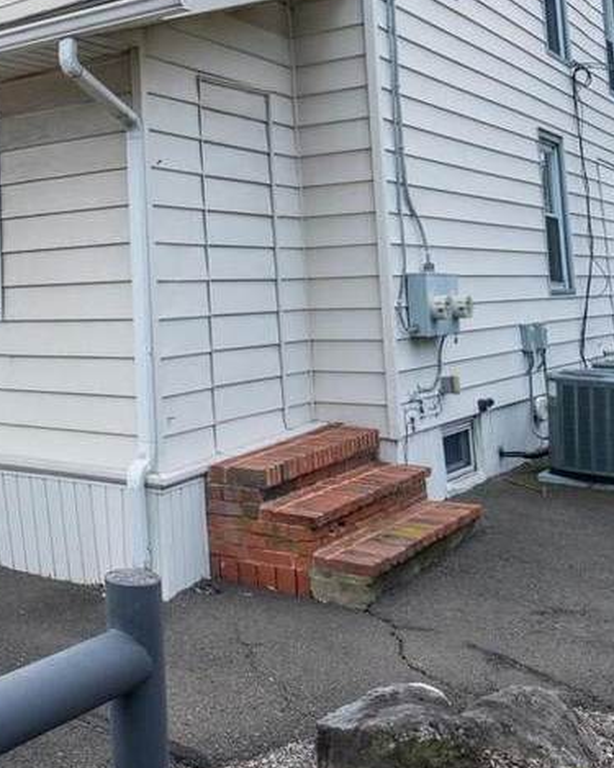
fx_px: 932
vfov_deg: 43.1
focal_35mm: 41
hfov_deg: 32.9
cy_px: 174
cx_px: -25
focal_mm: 16
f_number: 7.1
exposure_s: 1/1250
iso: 400
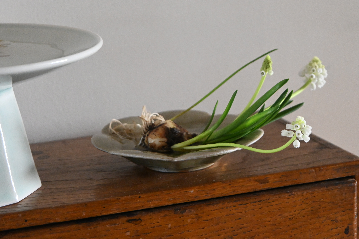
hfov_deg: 22.6
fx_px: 897
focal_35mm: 90
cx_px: 210
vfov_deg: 15.2
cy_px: 96
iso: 3200
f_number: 6.3
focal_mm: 50
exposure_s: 1/60
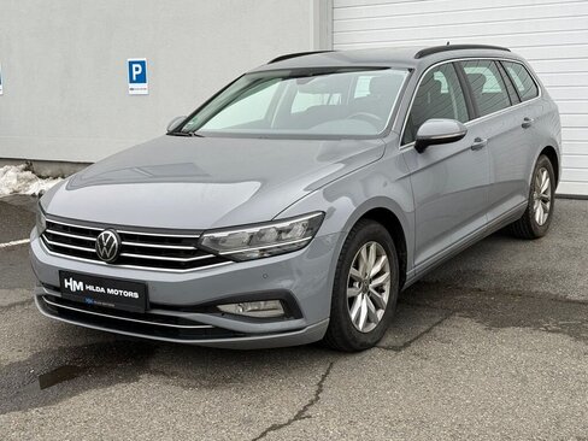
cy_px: 220
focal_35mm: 48
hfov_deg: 39.7
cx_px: 294
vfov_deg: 30.3
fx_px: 815
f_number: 1.78
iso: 80
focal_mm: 6.76
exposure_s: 1/343
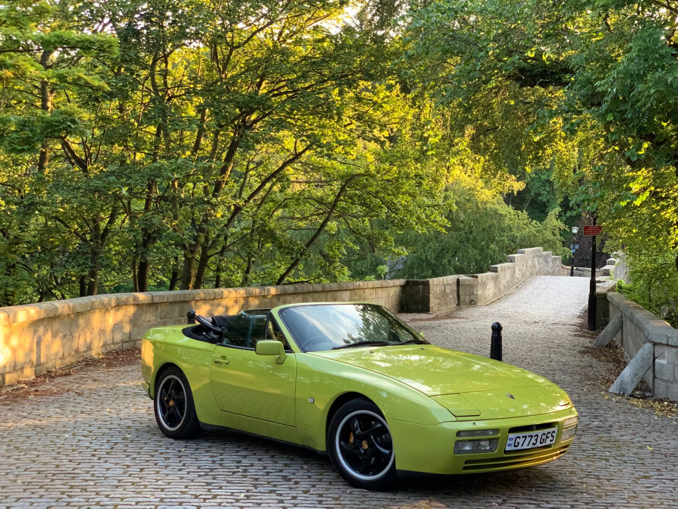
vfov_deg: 28.0
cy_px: 254
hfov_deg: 36.8
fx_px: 1018
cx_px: 339
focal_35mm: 52
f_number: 2.4
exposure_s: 1/122
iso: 100
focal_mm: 6
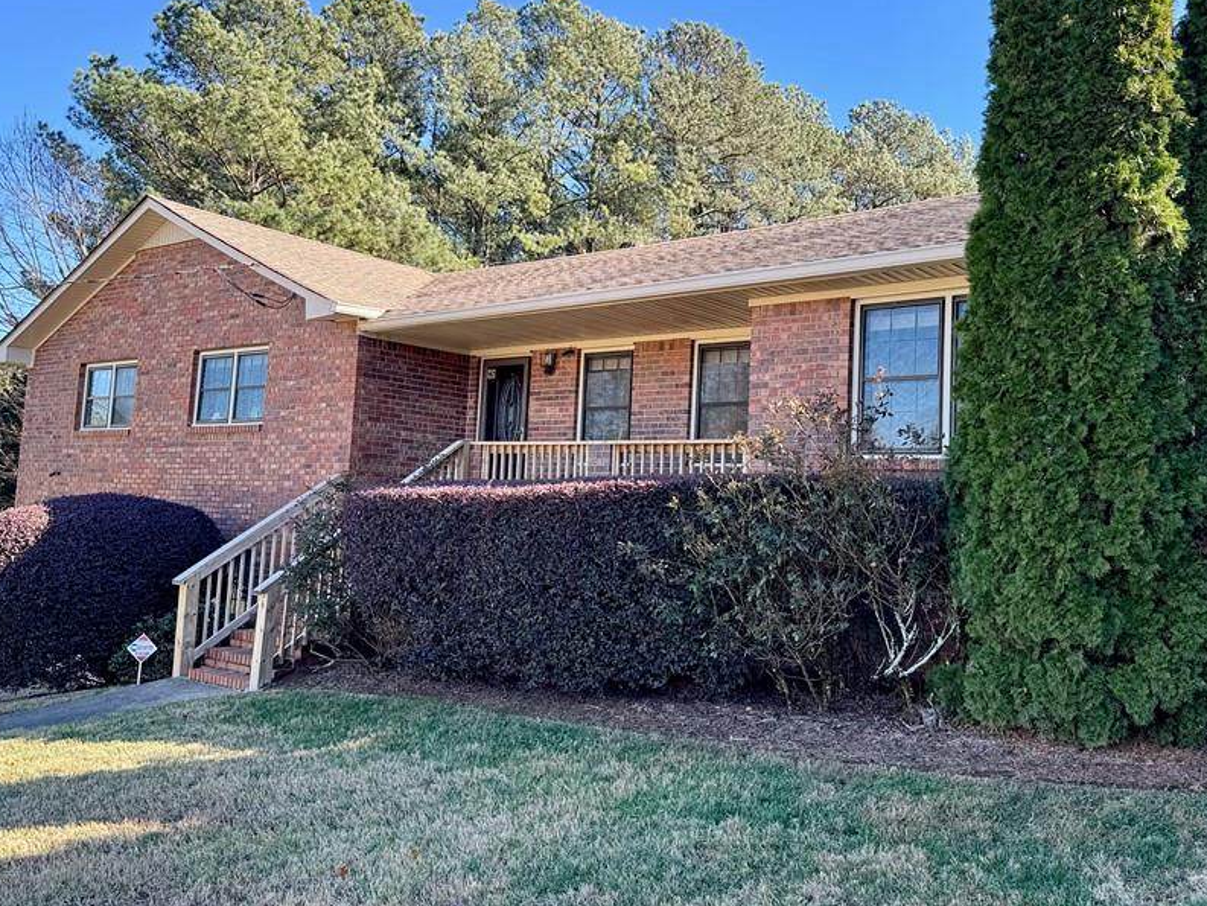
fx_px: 1081
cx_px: 658
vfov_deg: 45.4
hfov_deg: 58.3
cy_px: 396
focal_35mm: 31
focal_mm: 6.76
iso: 80
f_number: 1.78
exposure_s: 1/700
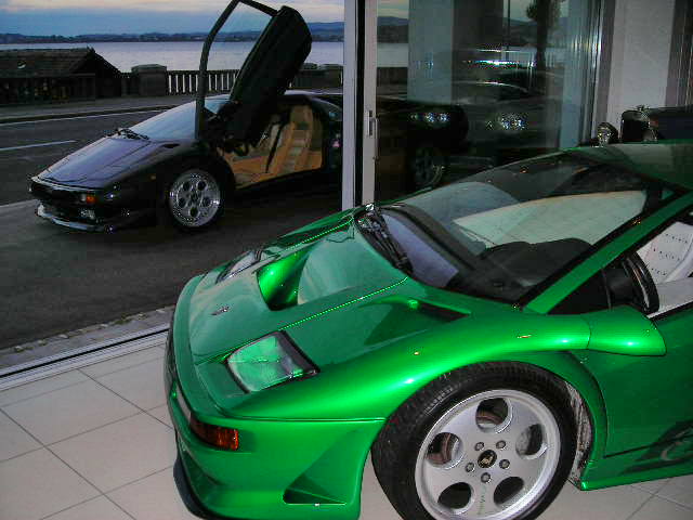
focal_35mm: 38
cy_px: 260
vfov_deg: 37.7
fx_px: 761
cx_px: 346
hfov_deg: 49.0
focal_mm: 6.3
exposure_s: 1/60.1
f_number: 3.2
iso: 92
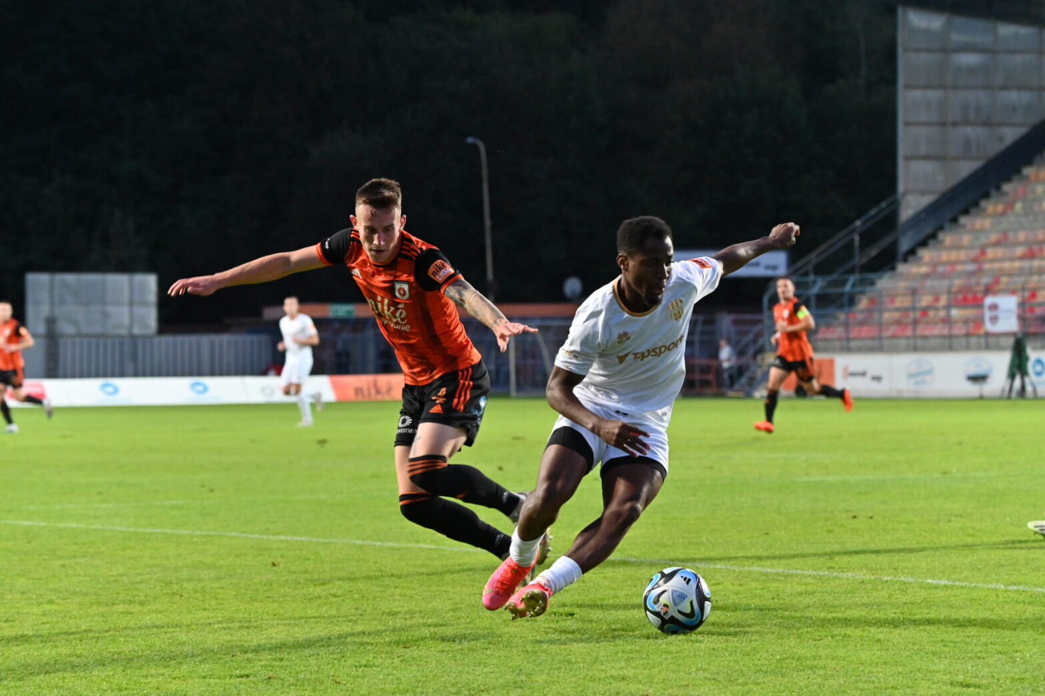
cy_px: 348
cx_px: 522
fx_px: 4208
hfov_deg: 14.2
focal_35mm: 145
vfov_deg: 9.5
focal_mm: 145
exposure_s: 1/640
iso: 5000
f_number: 6.3
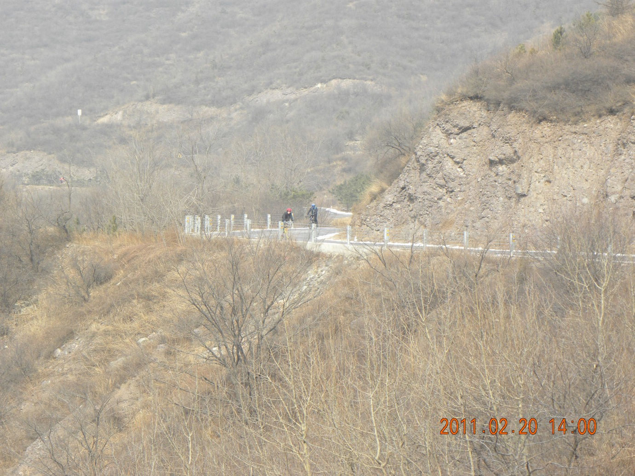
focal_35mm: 162
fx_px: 2972
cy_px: 238
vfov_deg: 9.2
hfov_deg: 12.2
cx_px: 318
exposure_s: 1/167
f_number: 4.5
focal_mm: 28.8
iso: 64
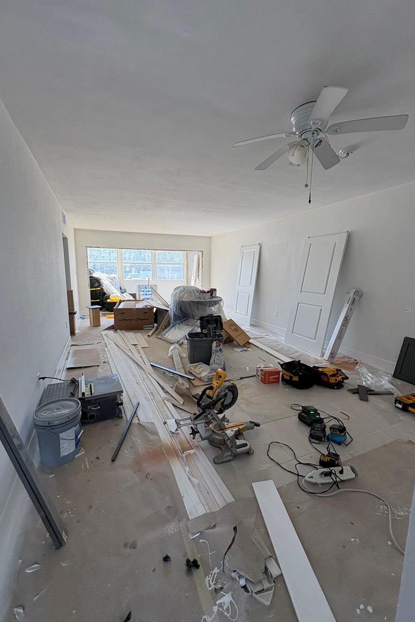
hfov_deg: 77.3
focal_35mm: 15
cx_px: 202
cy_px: 309
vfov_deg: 100.4
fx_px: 259
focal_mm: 2.22
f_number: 2.2
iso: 64
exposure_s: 1/139
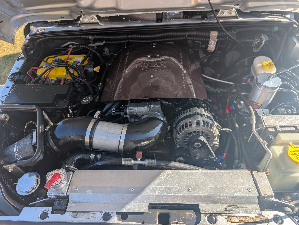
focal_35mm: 24
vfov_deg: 56.9
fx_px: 208
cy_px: 112
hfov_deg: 71.5
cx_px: 150
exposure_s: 1/546
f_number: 1.68
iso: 18
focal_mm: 6.9
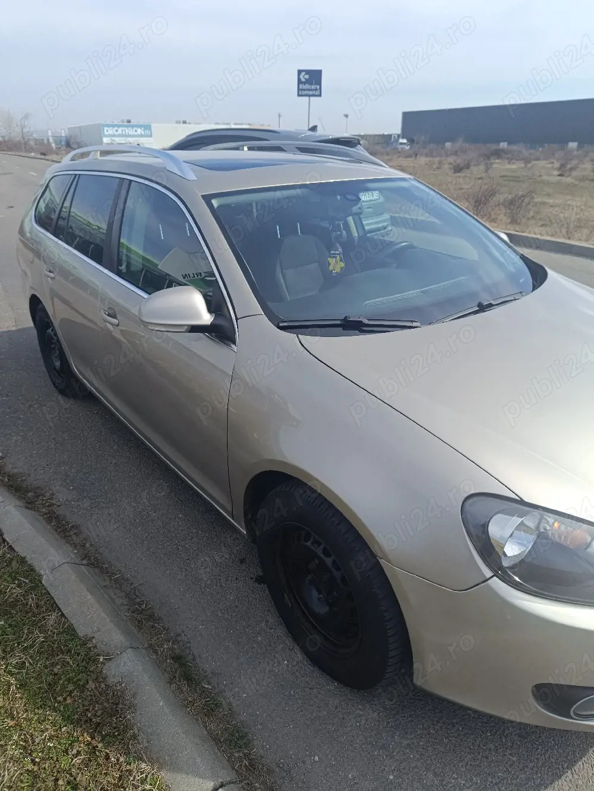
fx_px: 549
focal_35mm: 24
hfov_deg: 56.8
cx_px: 297
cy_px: 396
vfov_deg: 71.6
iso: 58
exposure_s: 1/1111
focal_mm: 5.59
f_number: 1.88
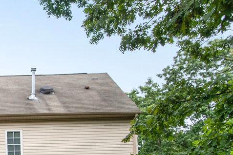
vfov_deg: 23.3
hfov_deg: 25.1
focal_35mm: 58
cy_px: 96
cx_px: -127
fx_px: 375
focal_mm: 16
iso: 200
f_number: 8
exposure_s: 1/250
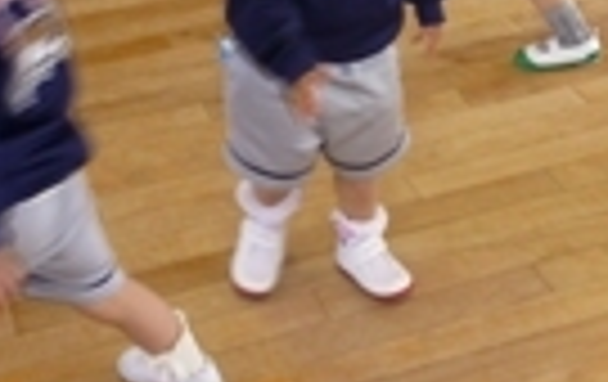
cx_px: 617
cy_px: 31
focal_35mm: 93
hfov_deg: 21.4
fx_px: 1544
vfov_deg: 14.0
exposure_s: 1/30
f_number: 2.8
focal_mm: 5.5
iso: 100
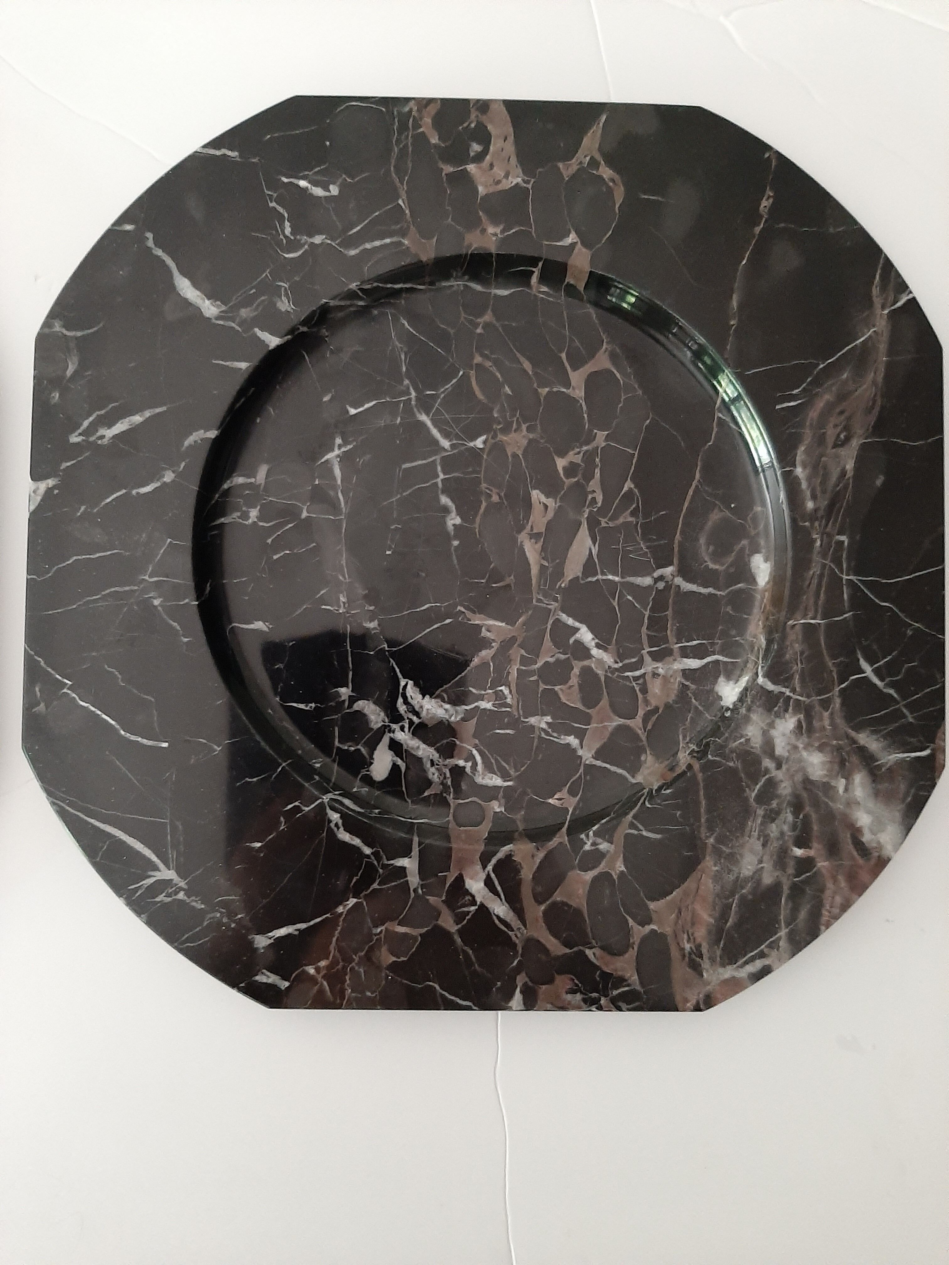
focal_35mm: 26
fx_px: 950
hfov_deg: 53.1
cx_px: 474
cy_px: 632
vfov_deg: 67.3
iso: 500
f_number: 1.7
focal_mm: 3.93
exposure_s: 1/25
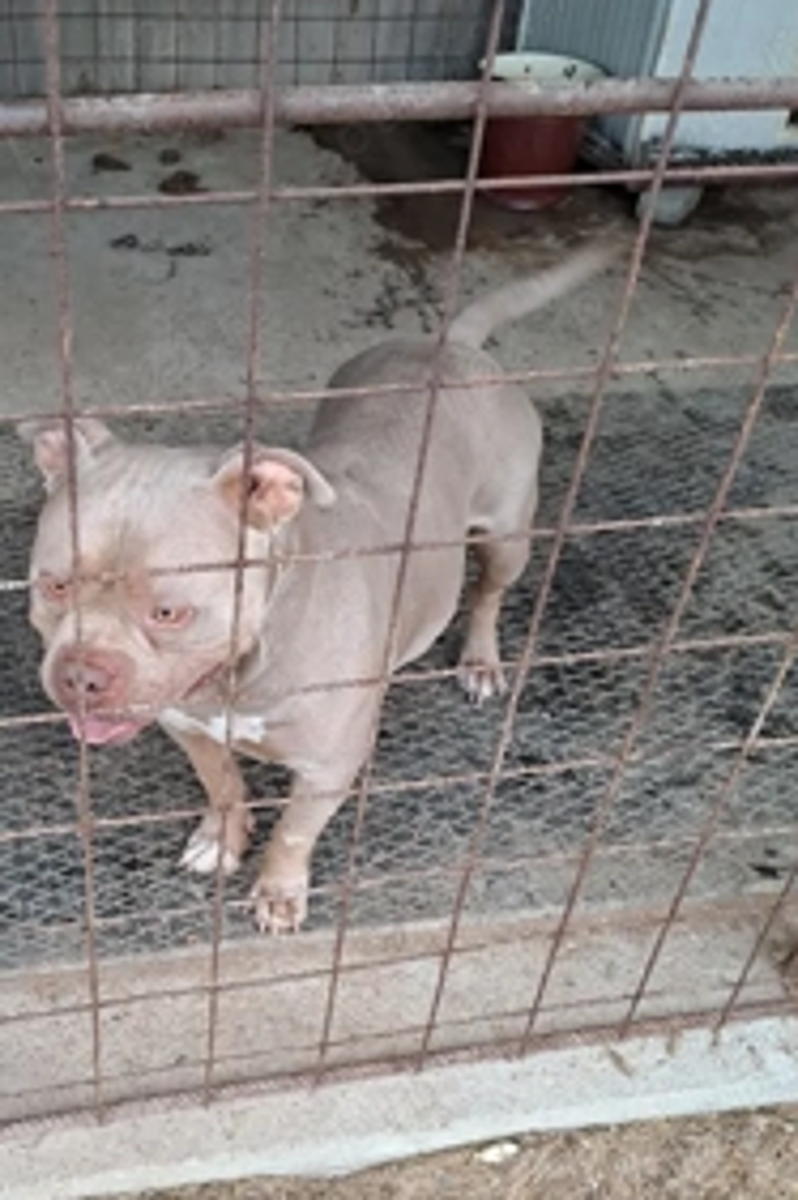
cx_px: 222
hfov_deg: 35.3
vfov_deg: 51.2
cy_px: 773
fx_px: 1232
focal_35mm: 37
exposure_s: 1/50
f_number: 1.8
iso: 100
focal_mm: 4.65
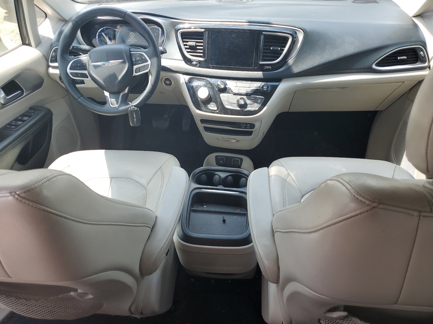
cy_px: 162
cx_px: 216
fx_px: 325
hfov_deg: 67.3
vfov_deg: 53.1
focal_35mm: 26
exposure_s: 1/400
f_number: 1.5
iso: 50
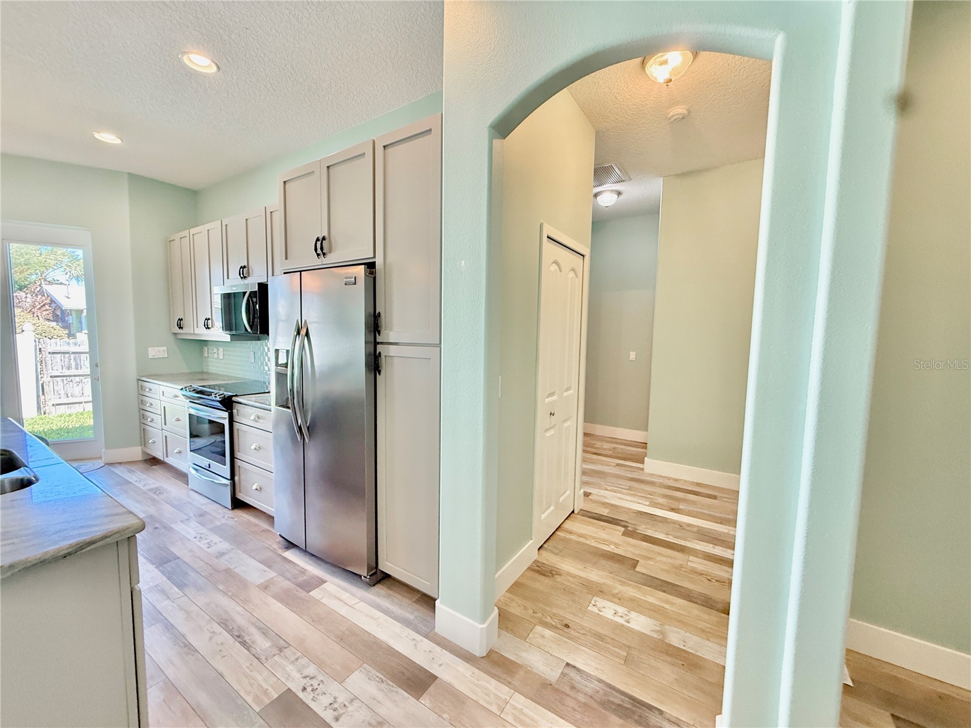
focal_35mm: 14
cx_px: 486
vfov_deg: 85.7
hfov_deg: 102.1
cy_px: 364
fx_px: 393
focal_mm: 2.22
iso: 250
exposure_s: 1/120
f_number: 2.2
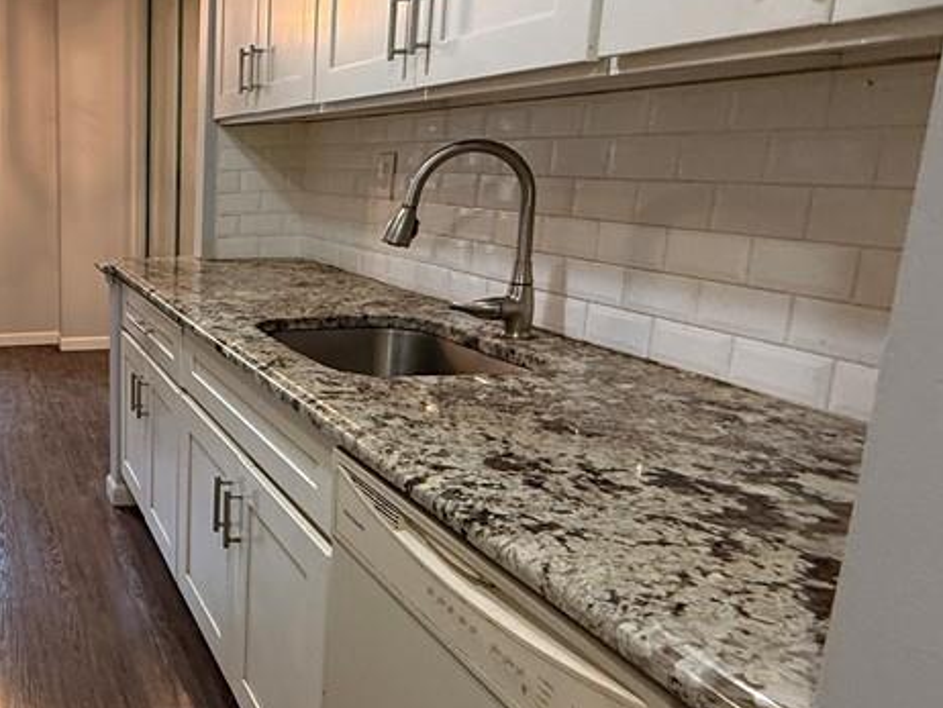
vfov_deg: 45.5
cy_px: 337
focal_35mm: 31
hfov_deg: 46.7
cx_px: -37
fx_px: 845
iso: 400
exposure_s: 1/60
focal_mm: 2.22
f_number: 2.2
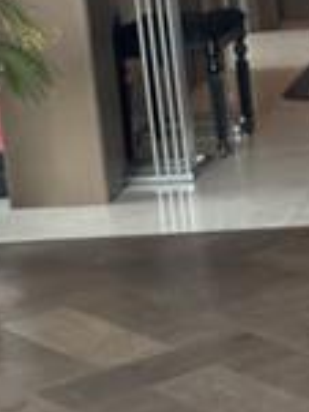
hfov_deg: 8.9
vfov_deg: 12.2
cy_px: 85
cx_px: 498
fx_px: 1919
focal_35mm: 161
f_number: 1.78
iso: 800
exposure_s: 1/30
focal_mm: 6.86
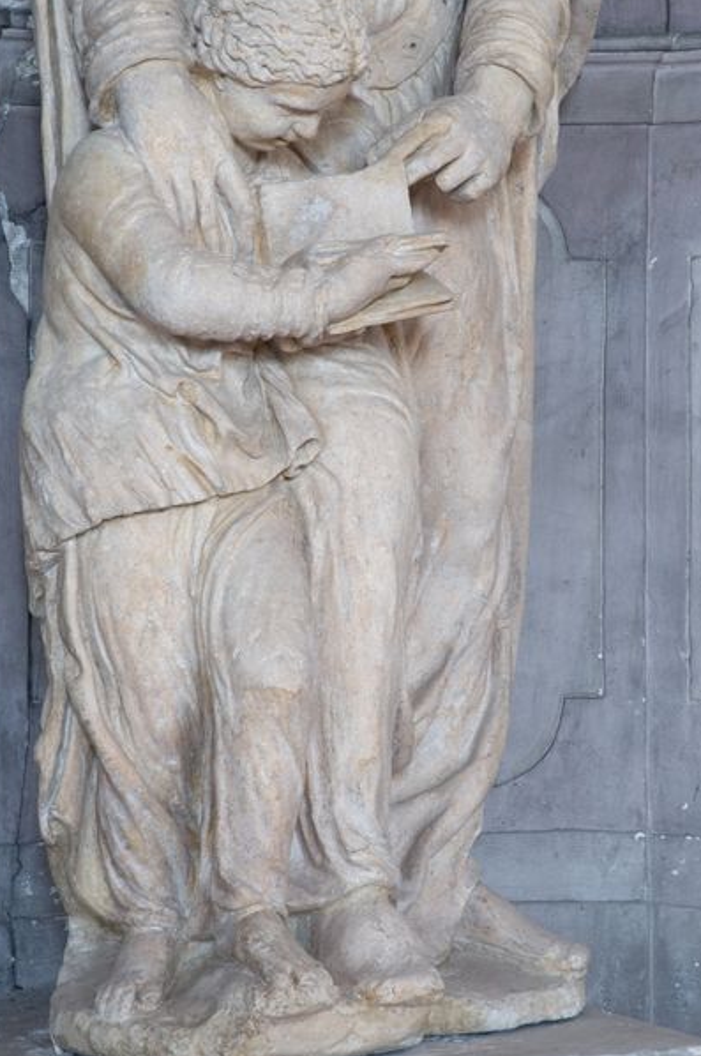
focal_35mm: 123
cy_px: 487
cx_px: 305
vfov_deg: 16.7
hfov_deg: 11.1
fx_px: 3603
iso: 400
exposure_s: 1/1.25
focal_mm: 70
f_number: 11
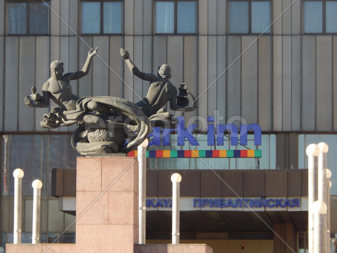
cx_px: 168
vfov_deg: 5.3
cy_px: 126
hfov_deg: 7.0
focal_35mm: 282
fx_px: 2745
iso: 125
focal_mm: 50.1
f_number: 5.7
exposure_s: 1/200
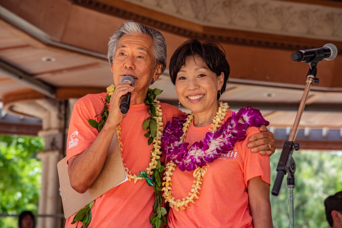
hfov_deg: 17.1
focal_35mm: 120
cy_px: 114
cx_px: 171
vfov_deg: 11.4
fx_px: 1140
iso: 800
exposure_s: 1/320
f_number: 6.3
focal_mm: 120
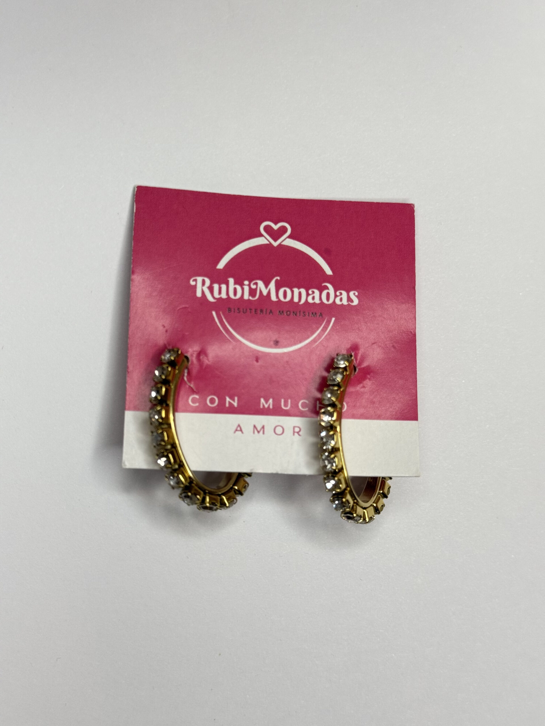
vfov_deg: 39.7
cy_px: 363
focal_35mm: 48
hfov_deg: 30.3
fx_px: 1008
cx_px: 272
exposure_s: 1/50
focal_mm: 6.76
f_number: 1.78
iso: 64
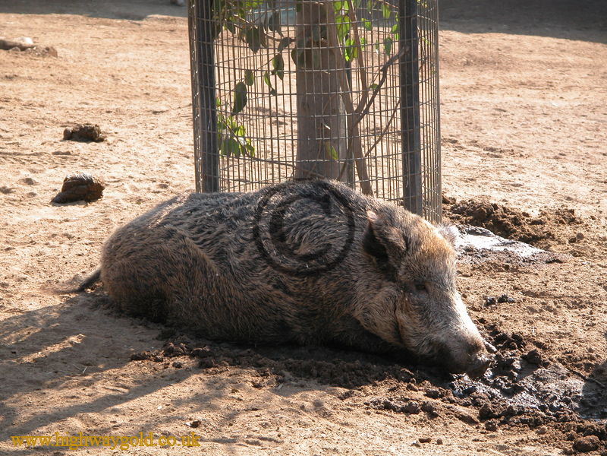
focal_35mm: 159
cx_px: 304
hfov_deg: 12.4
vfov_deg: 9.3
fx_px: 2788
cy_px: 228
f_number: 3.9
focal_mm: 41.1
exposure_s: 1/197
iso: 100
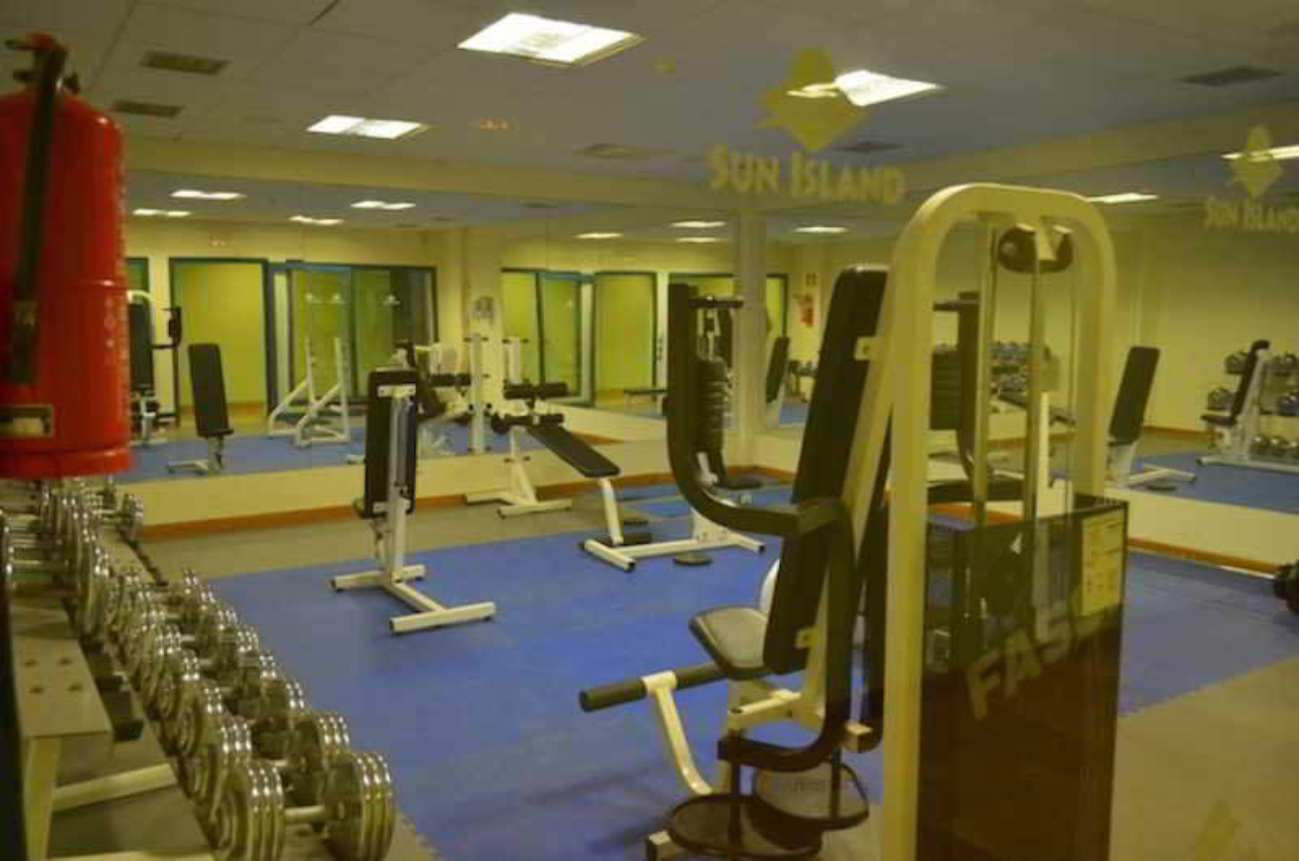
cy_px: 430
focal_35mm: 27
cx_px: 650
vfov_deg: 47.7
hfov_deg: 67.5
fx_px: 972
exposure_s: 1/60
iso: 500
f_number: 4
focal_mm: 18
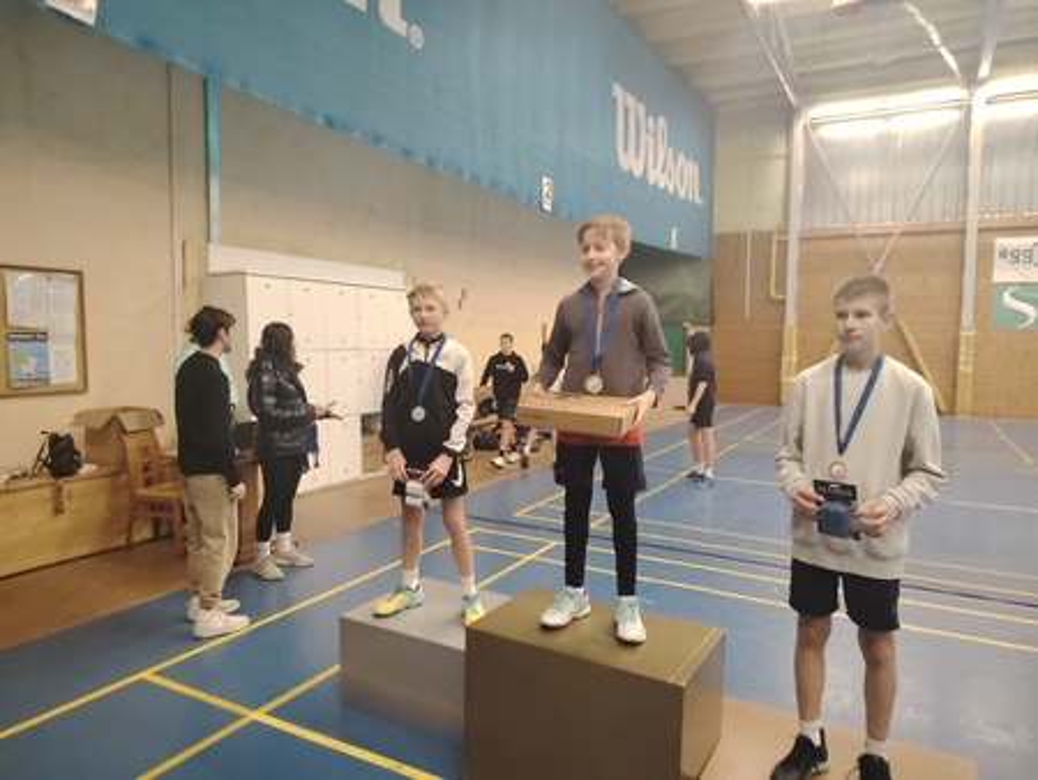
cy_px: 390
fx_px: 720
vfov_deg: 56.9
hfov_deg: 71.6
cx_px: 519
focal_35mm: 24
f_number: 1.75
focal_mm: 5.25
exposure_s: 1/100
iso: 5128
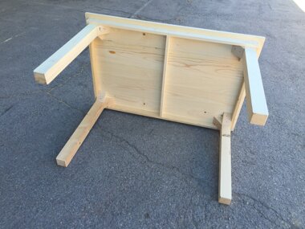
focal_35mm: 29
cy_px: 114
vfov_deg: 48.2
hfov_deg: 61.7
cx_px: 152
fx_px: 256
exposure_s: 1/280
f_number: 2.2
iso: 32
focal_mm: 4.15
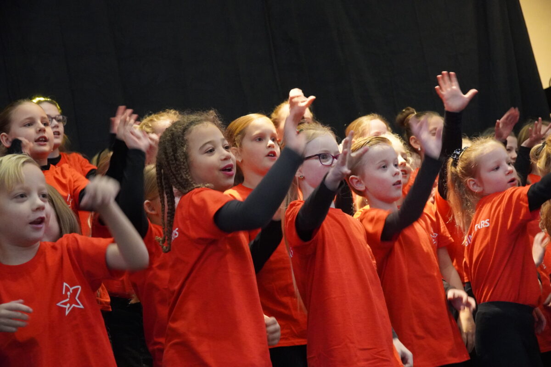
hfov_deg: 27.5
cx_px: 276
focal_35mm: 74
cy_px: 184
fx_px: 1125
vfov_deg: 18.5
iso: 6400
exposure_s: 1/80
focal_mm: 49
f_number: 4.5
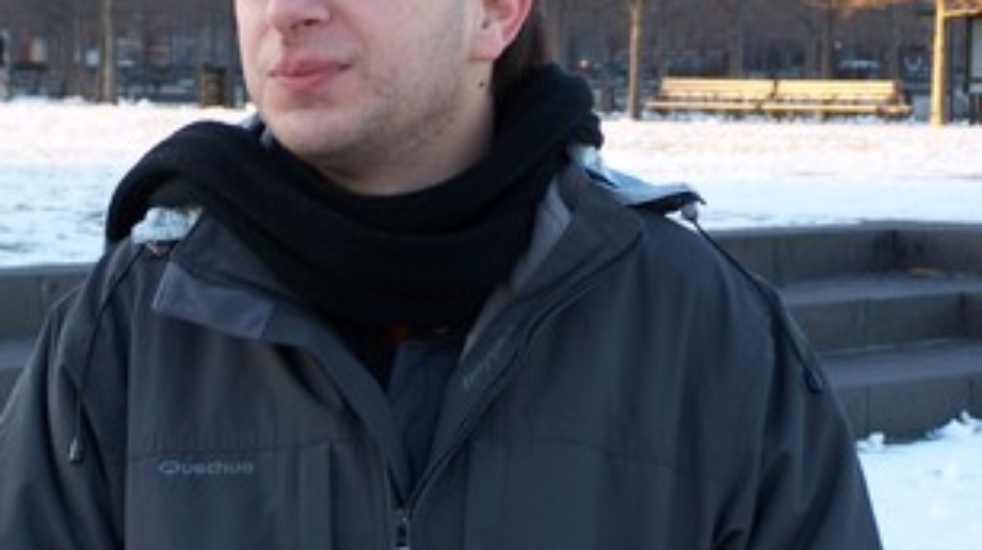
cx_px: 358
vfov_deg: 7.2
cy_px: 38
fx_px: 4370
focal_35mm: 168
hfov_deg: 12.8
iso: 80
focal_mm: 17.5
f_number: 3.2
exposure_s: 1/60
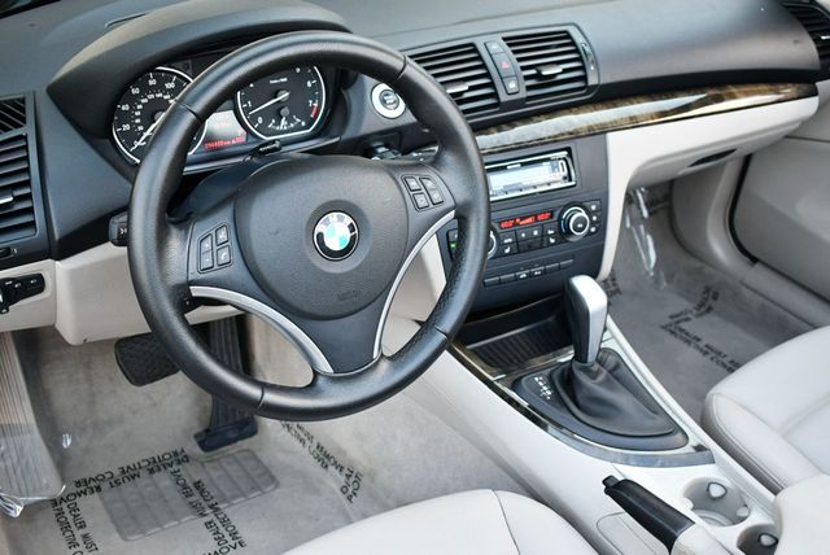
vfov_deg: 30.6
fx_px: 1015
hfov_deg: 44.5
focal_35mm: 44
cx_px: 415
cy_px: 278
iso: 800
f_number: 3.8
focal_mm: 22
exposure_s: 1/250
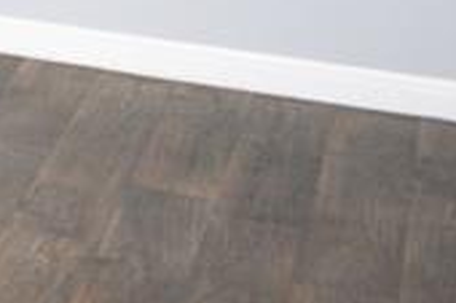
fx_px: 2063
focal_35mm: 163
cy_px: -518
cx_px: -695
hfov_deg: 10.5
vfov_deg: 7.6
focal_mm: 18
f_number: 4.5
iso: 400
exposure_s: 1/80
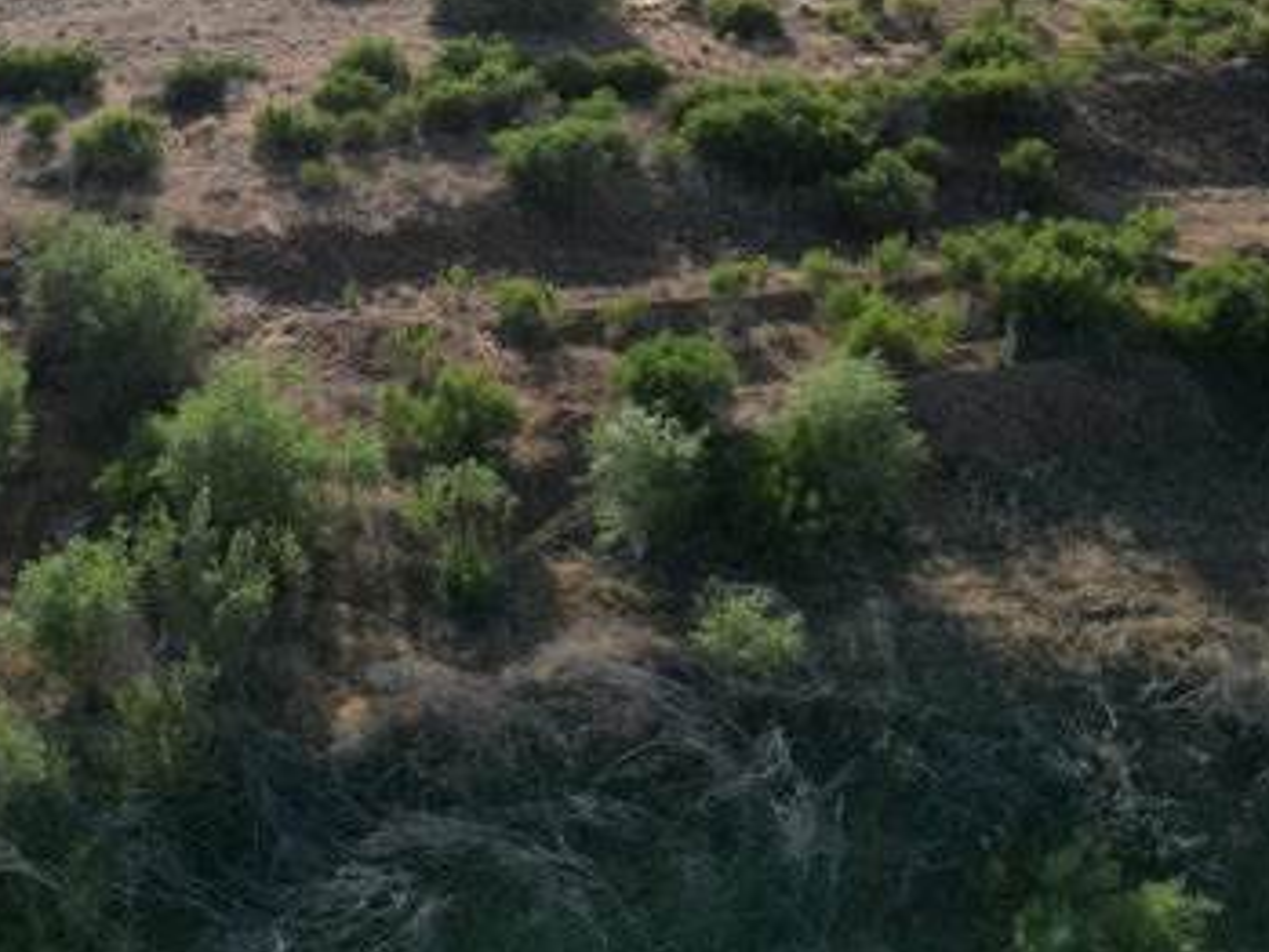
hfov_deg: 42.3
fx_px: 1614
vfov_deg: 31.4
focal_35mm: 44
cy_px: 94
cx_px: 418
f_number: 1.7
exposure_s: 1/2500
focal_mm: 6.72
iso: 110
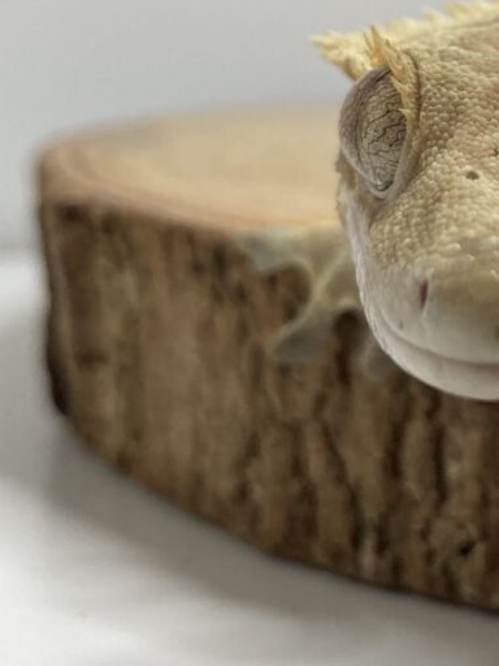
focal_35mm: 84
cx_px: 656
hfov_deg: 16.6
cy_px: 127
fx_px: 1615
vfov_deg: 22.9
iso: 50
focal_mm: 3.99
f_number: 1.8
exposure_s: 1/120
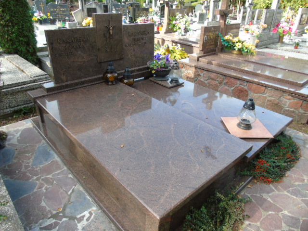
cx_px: 154
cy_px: 116
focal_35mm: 25
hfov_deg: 69.4
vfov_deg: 54.9
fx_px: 222
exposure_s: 1/100
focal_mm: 4.4
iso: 80
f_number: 3.4
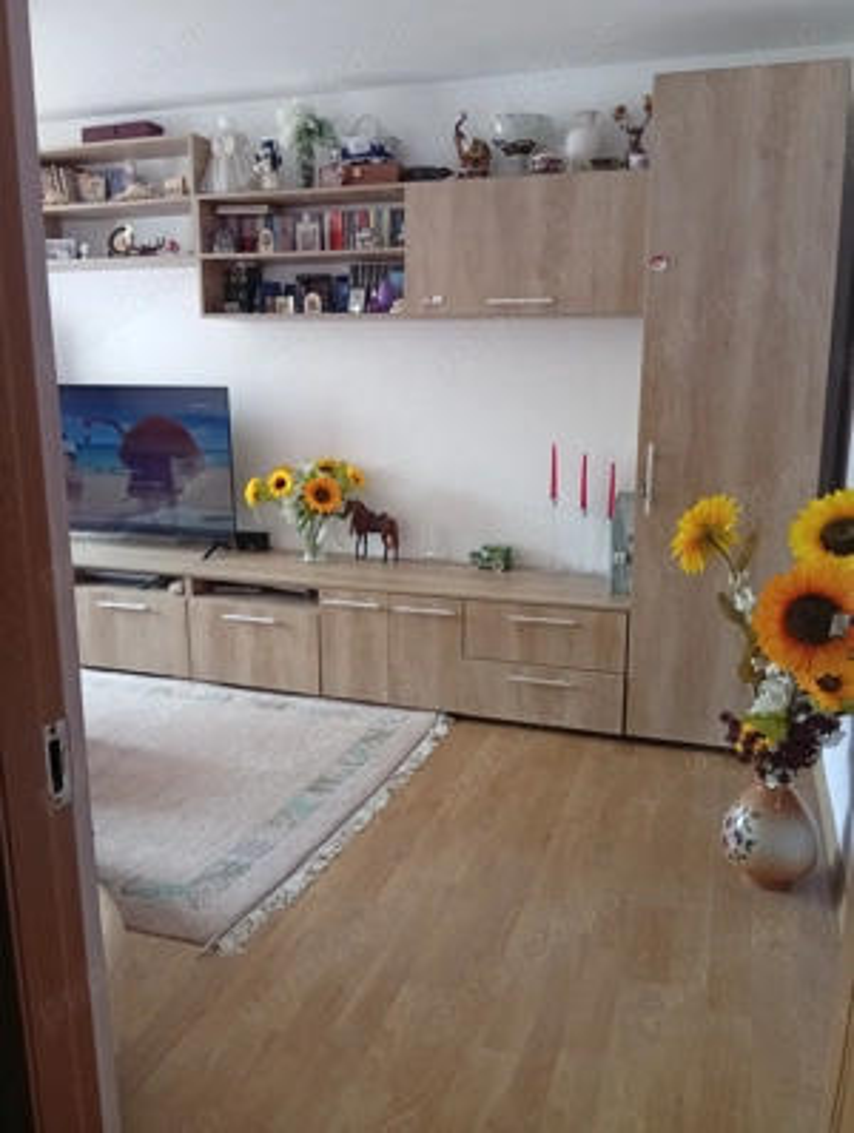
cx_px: 427
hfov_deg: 51.5
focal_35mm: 27
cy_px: 566
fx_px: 885
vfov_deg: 65.2
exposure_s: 1/33.3
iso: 407
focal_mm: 3.84
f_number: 1.8
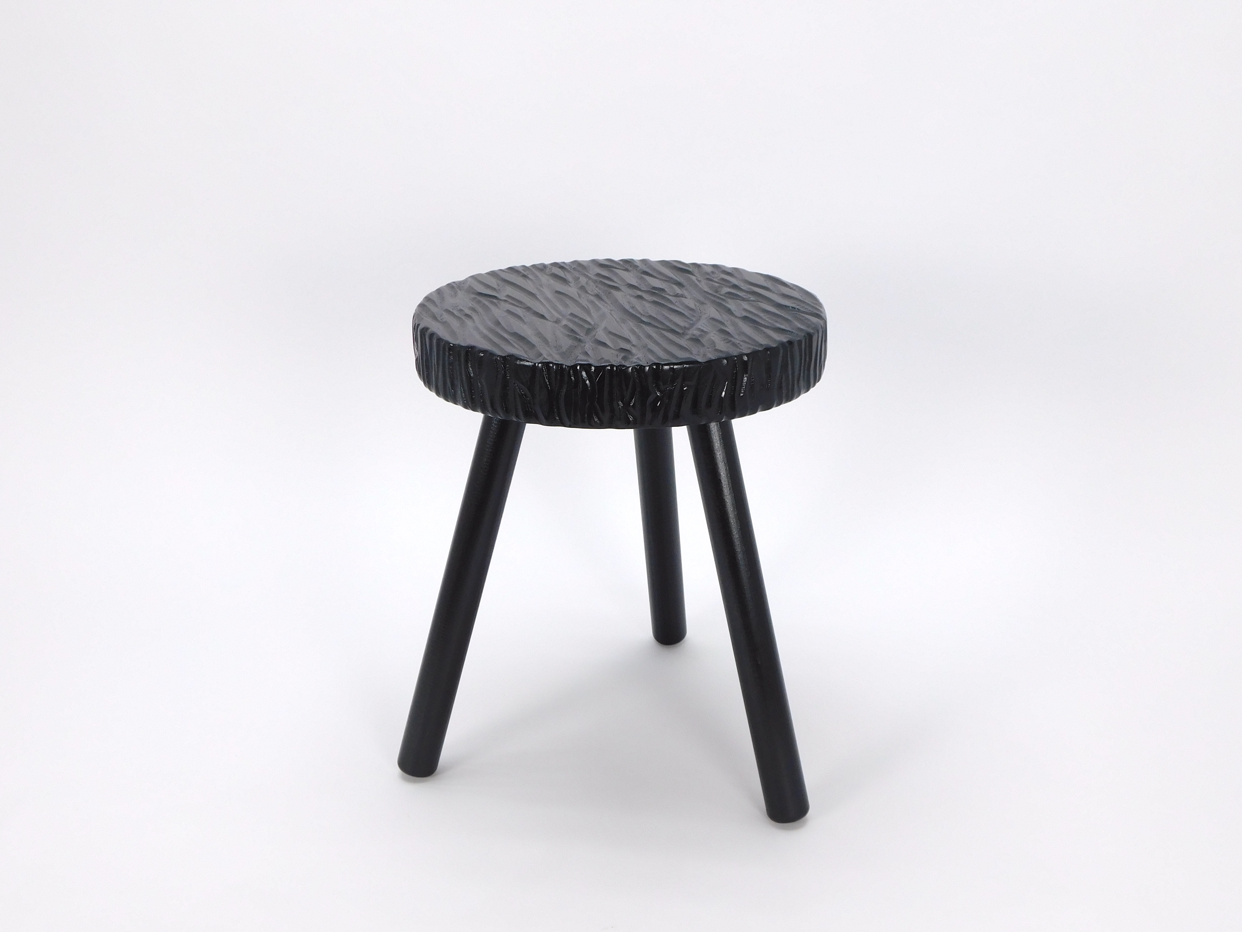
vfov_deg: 36.0
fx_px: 1435
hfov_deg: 46.8
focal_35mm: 40
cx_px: 621
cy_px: 466
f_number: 3.6
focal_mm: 7.1
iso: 125
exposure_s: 1/100
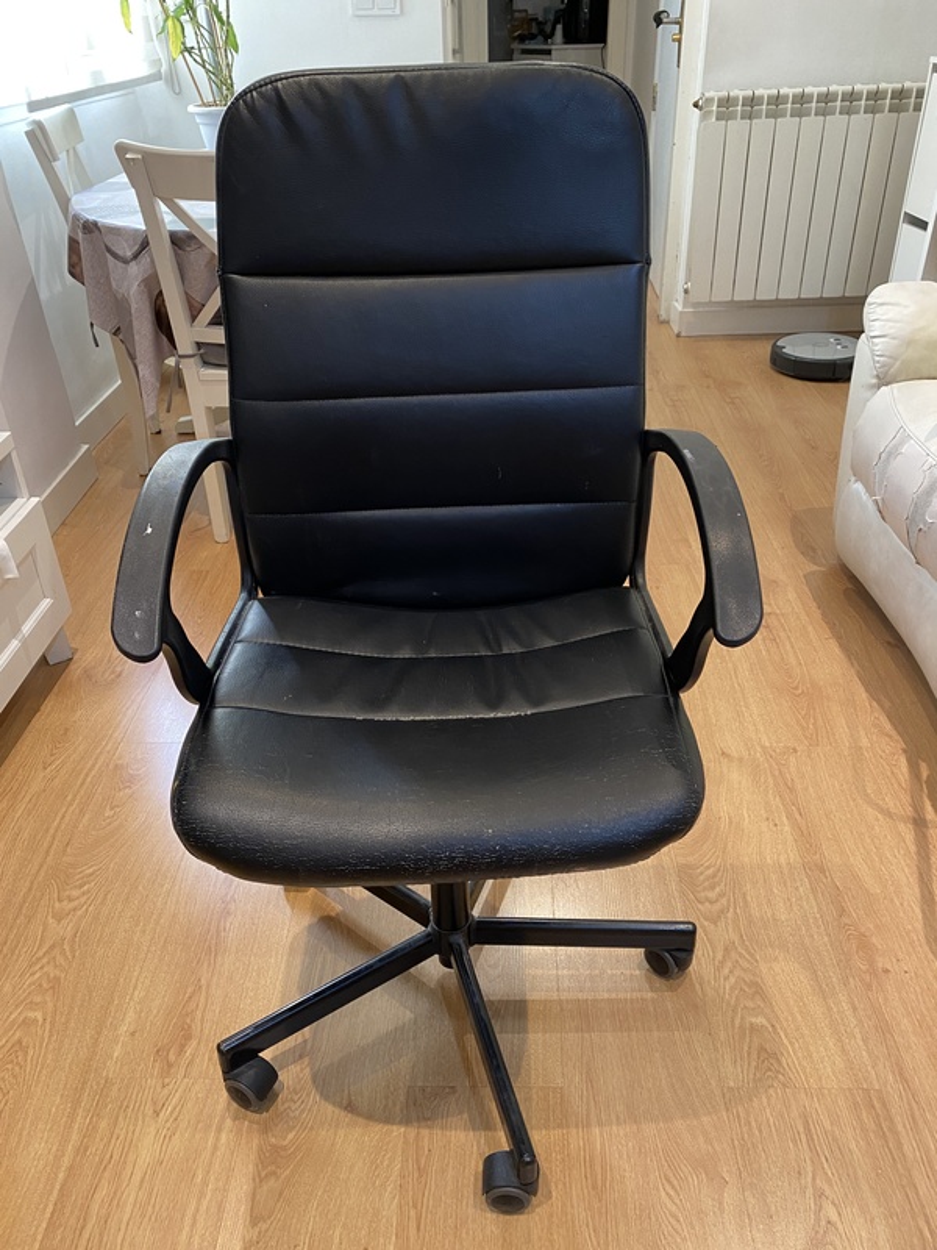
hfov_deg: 53.1
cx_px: 468
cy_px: 625
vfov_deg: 67.3
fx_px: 938
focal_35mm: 26
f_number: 1.8
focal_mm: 4.25
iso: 250
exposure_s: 1/50
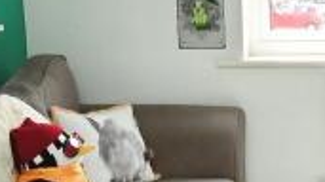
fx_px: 810
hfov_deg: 21.4
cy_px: 77
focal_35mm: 94
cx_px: 371
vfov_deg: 12.9
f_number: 7.1
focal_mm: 10
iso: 800
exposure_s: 1/125
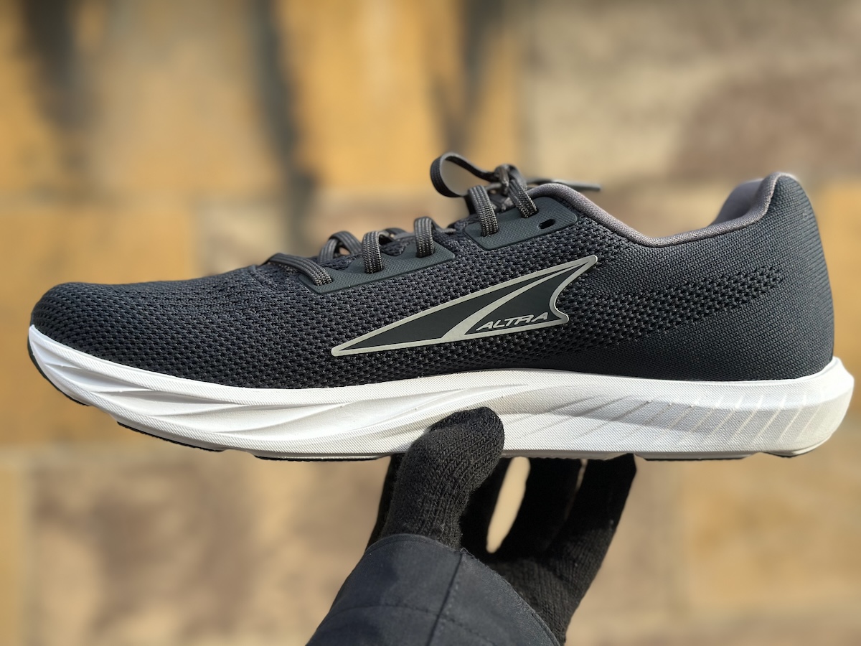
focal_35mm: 48
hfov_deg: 39.7
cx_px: 430
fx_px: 1194
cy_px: 323
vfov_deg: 30.3
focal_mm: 6.86
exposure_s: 1/911
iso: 80
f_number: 1.78
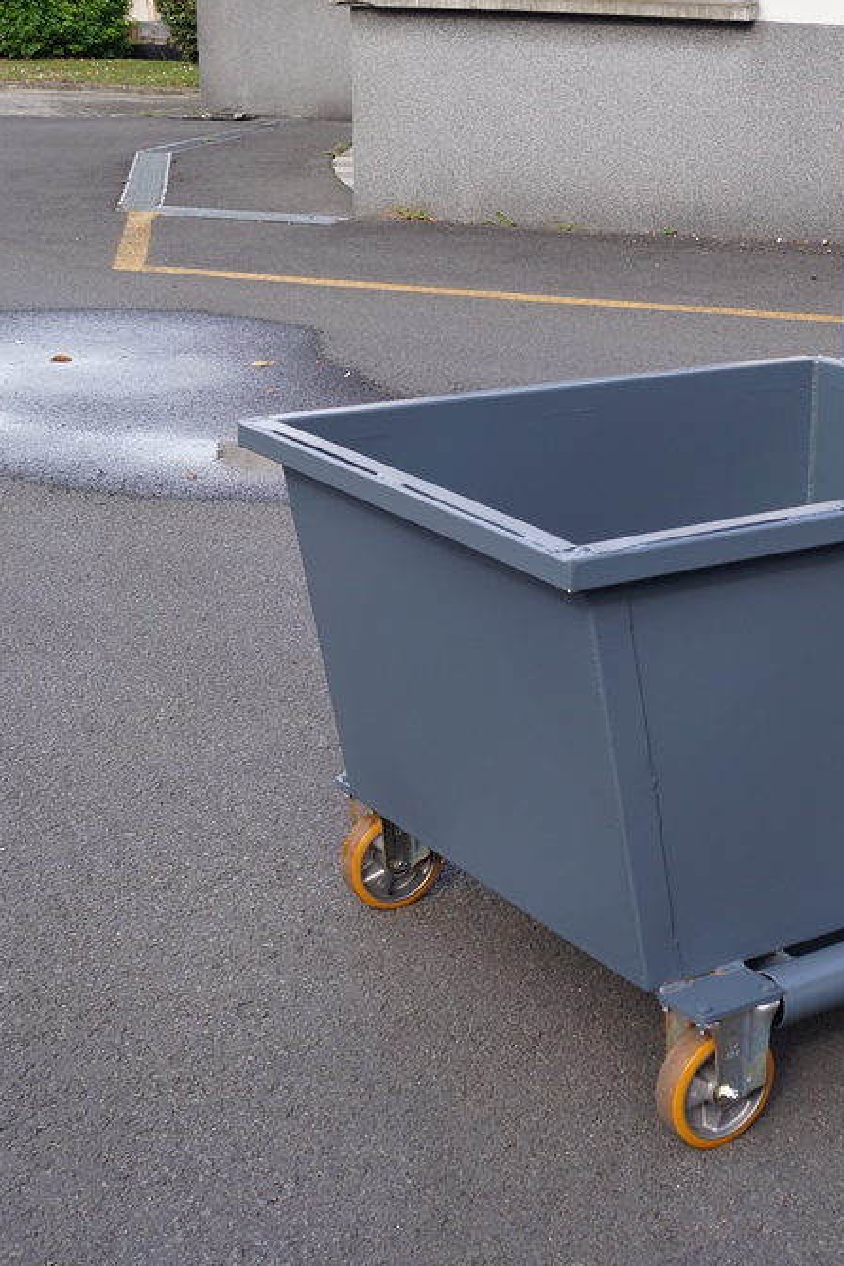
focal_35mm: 55
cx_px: 740
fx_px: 1934
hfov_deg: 24.0
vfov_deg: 36.2
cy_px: 642
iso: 100
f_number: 8
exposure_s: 1/80
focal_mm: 24
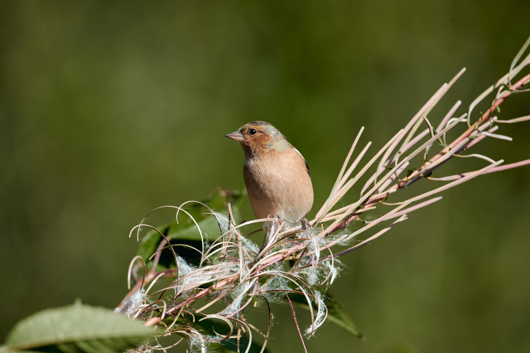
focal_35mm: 500
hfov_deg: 4.1
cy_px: 176
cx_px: 265
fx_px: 7356
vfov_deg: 2.7
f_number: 5.6
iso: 320
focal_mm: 500
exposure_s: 1/1000
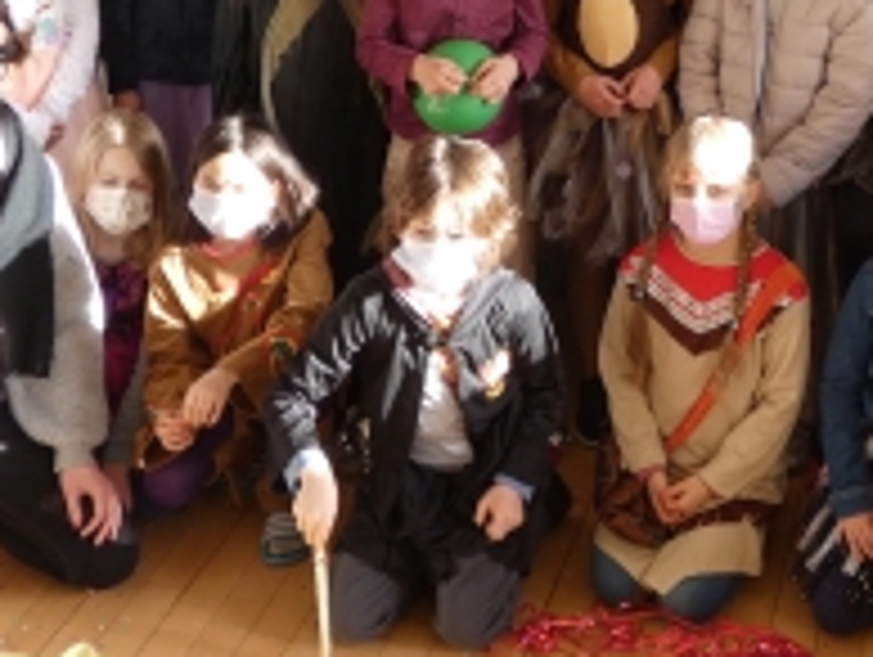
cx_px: 603
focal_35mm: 72
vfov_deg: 20.1
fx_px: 1818
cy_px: 86
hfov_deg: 26.8
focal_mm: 6.2
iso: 125
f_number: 3.4
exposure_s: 1/80
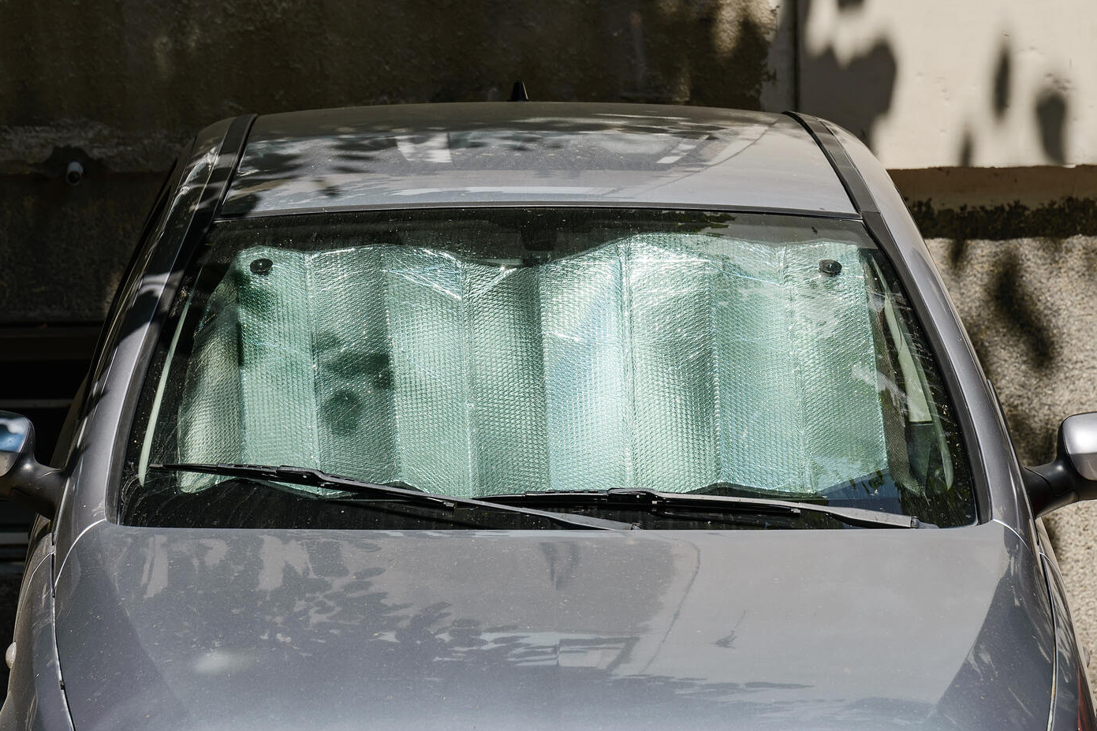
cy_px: 366
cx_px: 549
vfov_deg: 9.1
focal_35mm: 151
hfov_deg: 13.6
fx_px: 4600
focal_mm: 150
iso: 100
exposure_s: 1/320
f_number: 8
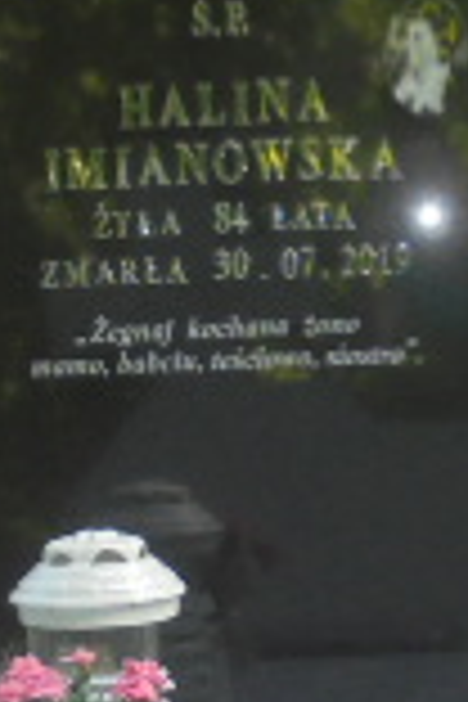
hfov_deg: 7.5
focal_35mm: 183
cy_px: 796
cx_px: 117
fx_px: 3568
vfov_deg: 11.1
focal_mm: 7.8
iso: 100
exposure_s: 1/60
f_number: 4.5
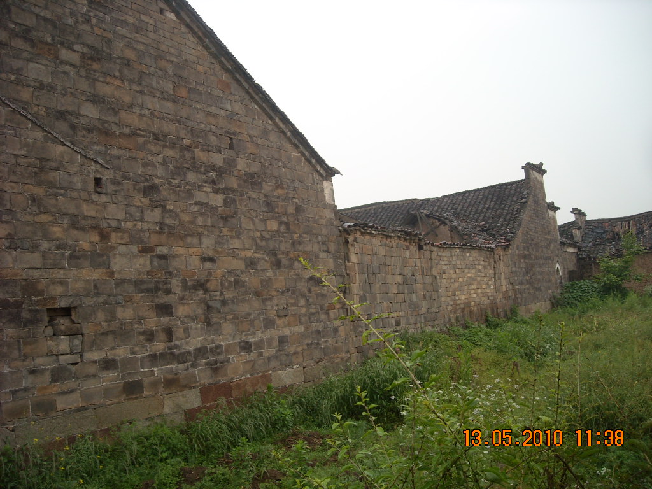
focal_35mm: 35
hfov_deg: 52.6
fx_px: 659
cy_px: 244
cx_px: 326
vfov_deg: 40.7
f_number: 2.8
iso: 64
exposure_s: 1/323
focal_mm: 5.7
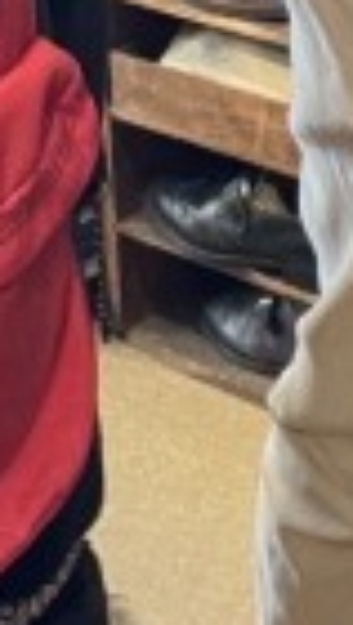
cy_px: -49
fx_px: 2324
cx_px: 206
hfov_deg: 8.7
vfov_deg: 15.0
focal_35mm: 140
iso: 400
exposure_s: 1/25
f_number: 2.2
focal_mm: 2.71
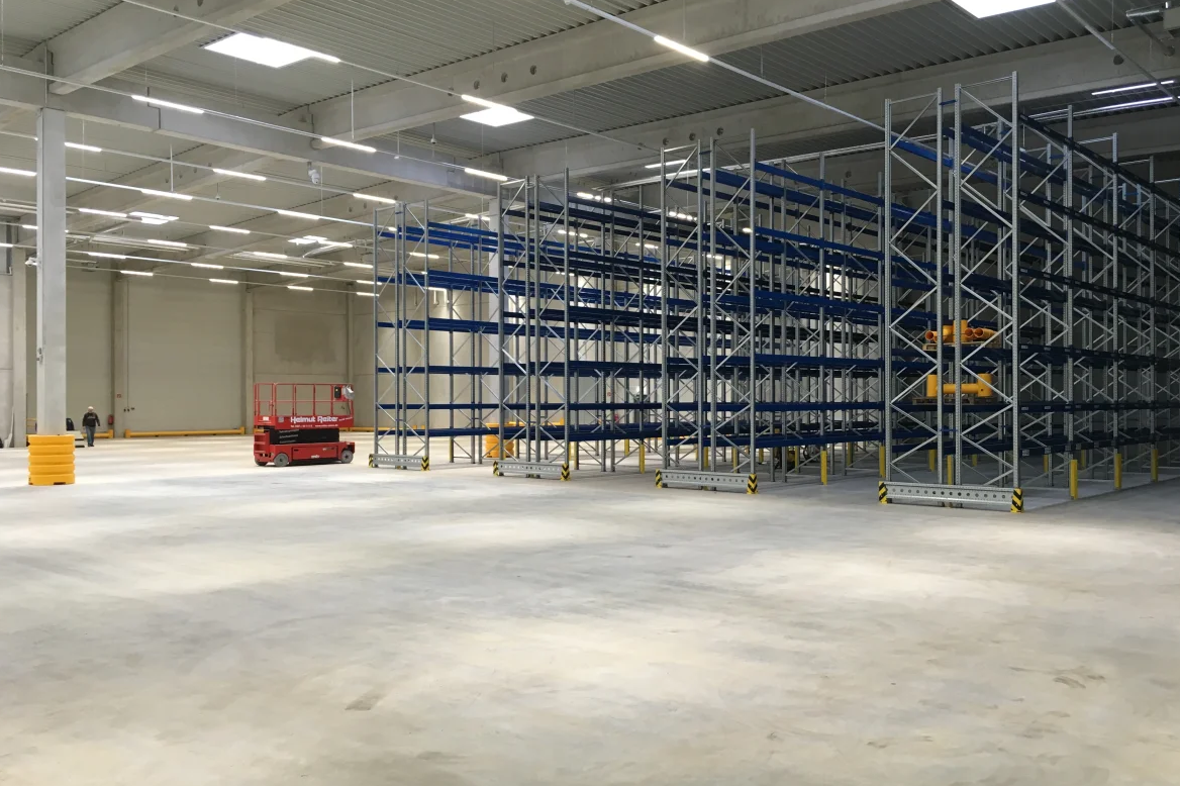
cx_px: 597
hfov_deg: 60.3
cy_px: 403
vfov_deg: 42.3
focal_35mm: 31
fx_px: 1016
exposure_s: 1/33
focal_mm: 4.15
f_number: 2.2
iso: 100
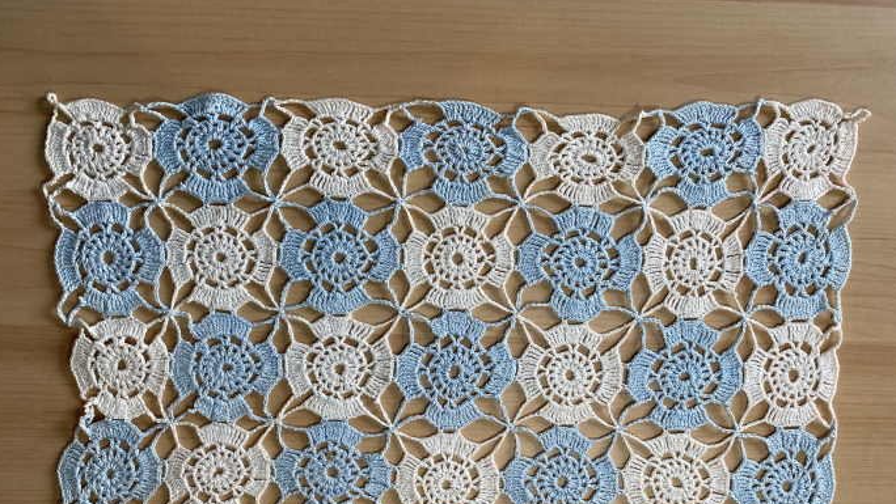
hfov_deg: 66.1
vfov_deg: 39.7
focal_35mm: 29
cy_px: 341
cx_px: 451
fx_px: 689
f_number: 1.8
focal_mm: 4.25
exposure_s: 1/120
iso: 64
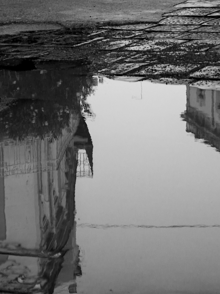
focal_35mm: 156
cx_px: 292
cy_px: 187
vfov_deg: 12.7
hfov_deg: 9.3
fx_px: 1322
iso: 200
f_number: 5.6
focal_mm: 53
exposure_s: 1/100
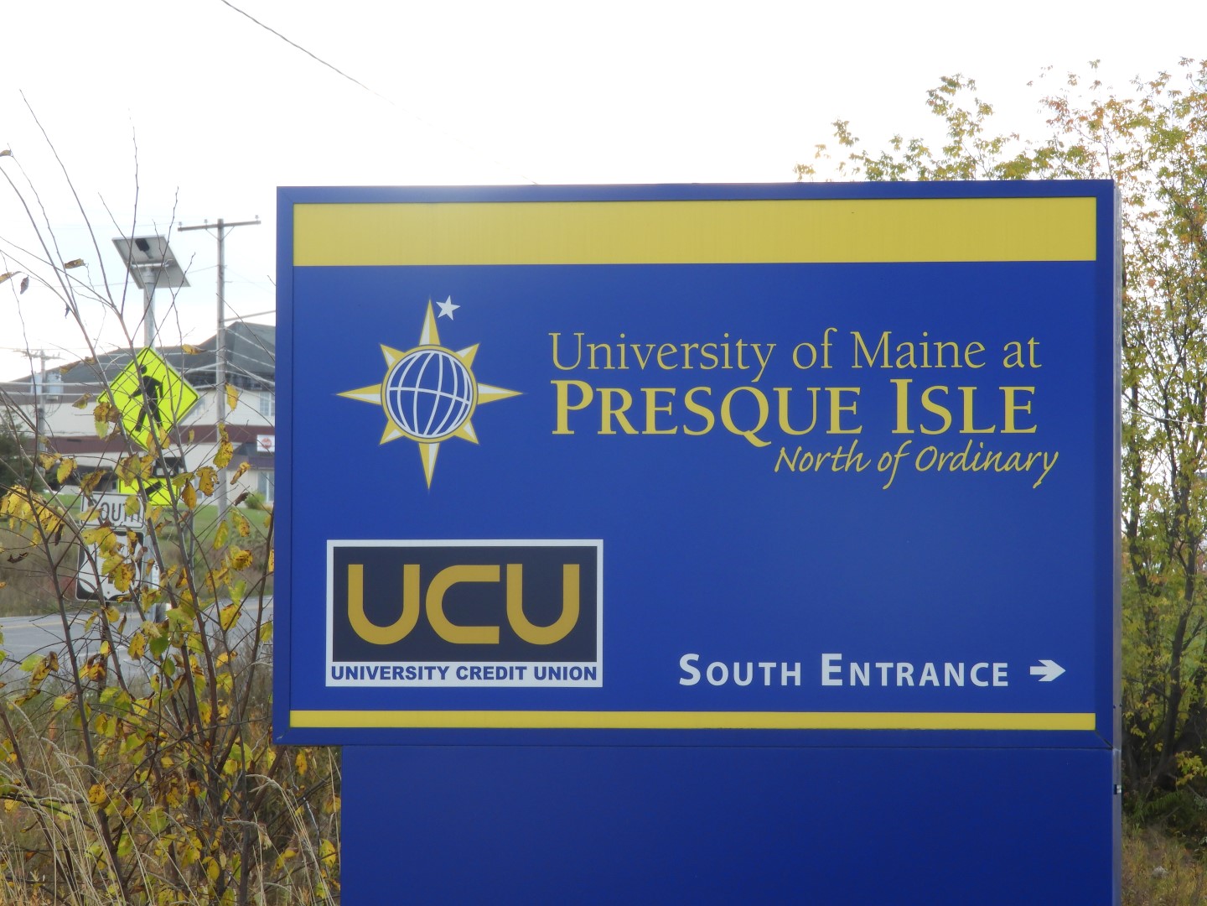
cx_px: 604
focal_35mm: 180
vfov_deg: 8.2
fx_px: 6276
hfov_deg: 11.0
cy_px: 453
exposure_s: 1/160
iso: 100
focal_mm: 32.2
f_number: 5.3
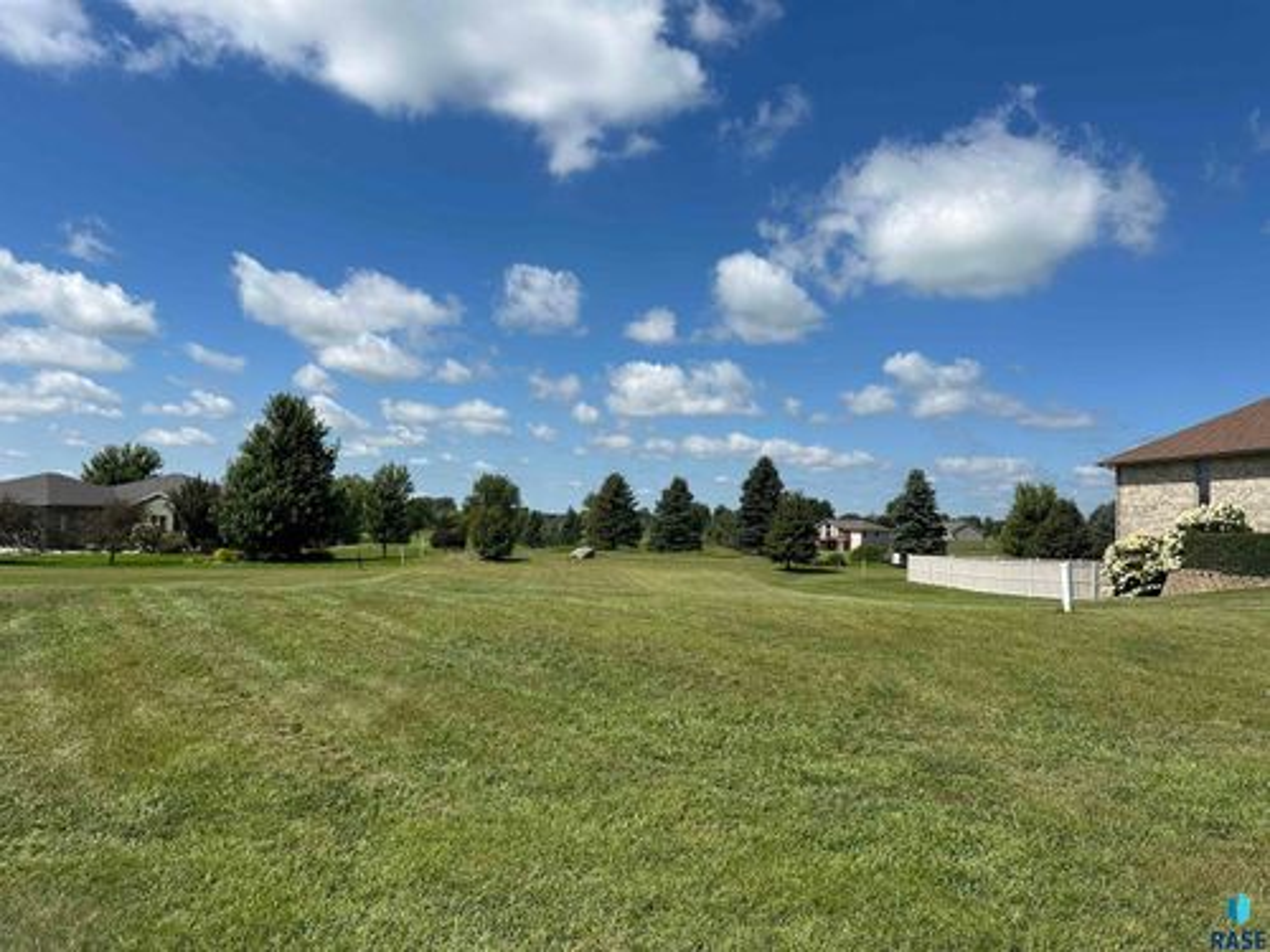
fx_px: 881
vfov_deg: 56.8
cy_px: 476
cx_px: 635
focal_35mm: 24
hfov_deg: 71.6
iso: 80
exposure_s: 1/6211
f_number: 1.78
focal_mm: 6.86
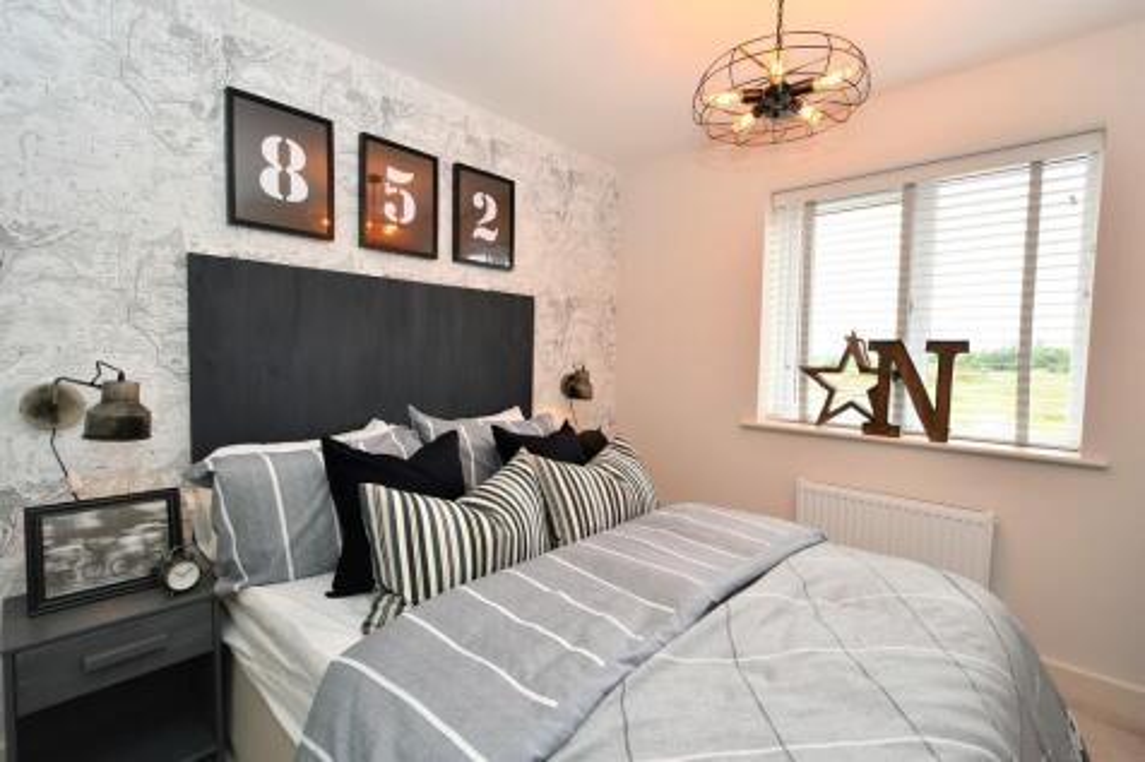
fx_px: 477
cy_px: 381
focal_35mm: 15
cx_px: 572
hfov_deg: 100.4
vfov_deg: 77.3
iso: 100
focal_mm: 10
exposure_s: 1/60
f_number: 4
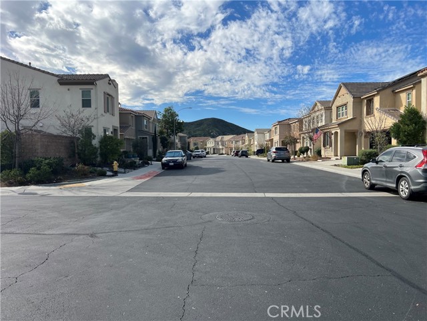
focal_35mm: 26
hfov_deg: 67.3
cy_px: 160
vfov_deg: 53.1
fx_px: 321
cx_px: 214
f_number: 1.5
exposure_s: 1/4444
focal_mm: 5.7
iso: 50
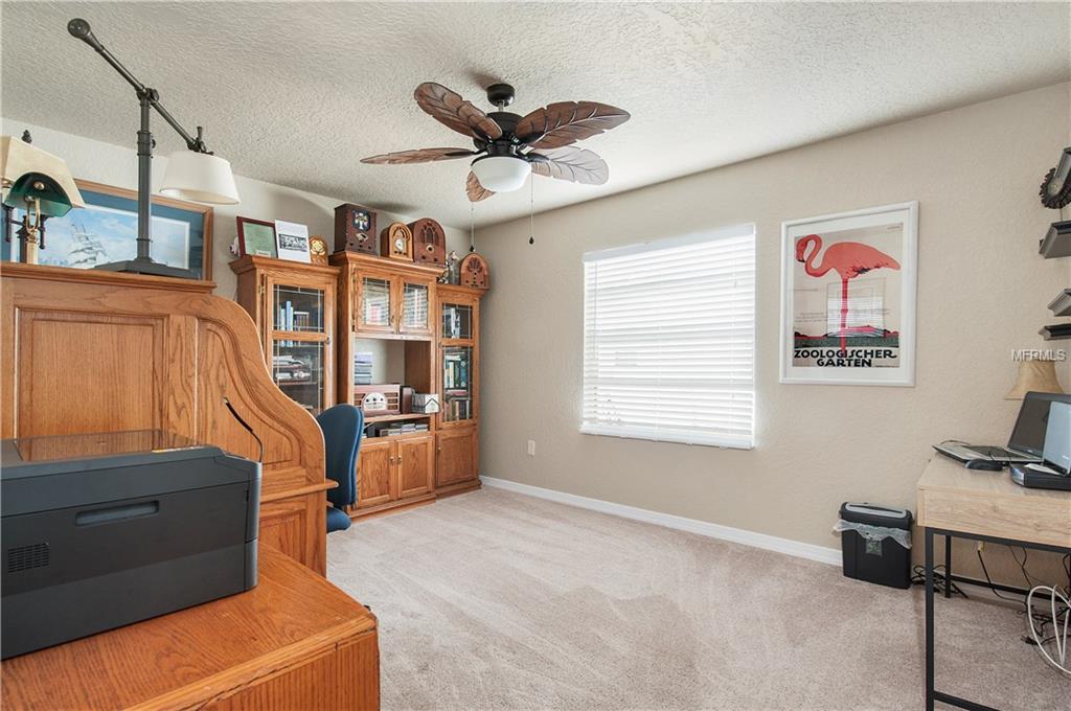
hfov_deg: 93.3
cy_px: 356
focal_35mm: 17
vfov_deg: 70.3
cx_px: 536
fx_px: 505
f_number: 8
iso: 320
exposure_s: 1/5
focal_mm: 17
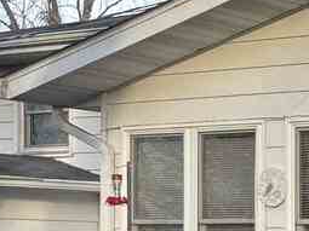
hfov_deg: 11.8
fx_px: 1312
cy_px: 294
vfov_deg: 9.9
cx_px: 640
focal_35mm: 147
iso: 50
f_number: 1.6
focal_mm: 5.96
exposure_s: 1/649
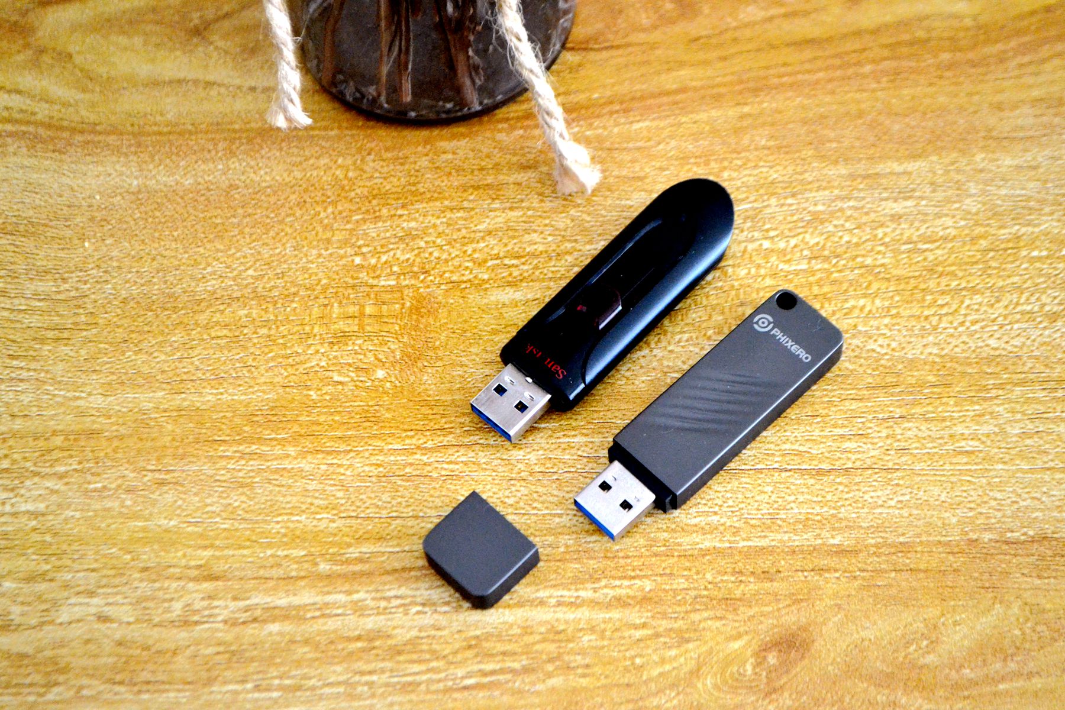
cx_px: 532
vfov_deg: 18.9
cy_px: 355
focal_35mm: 72
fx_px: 2130
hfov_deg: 28.1
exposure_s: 1/60
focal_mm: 48
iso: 1800
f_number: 5.6
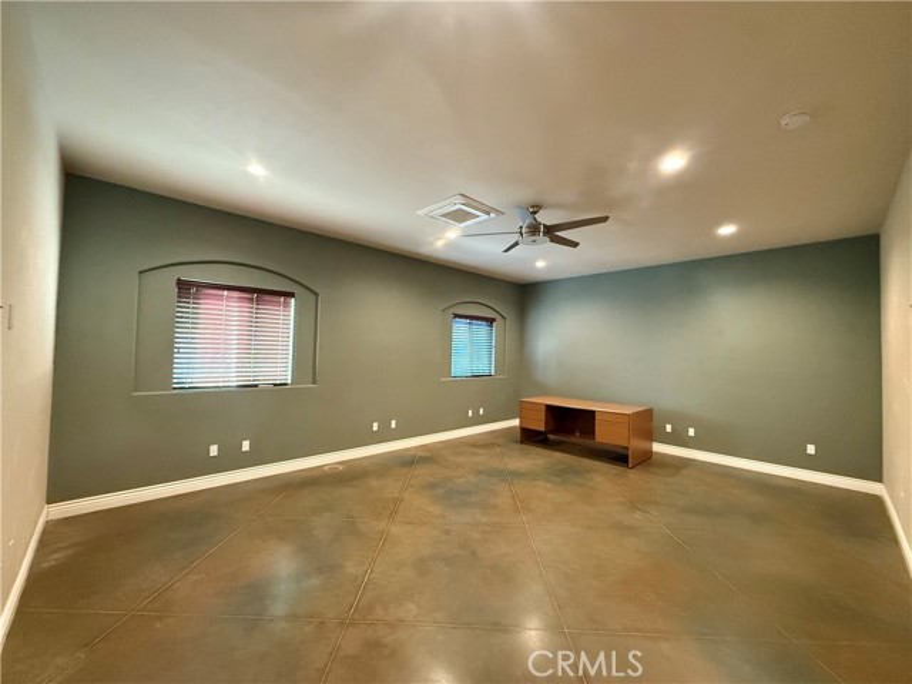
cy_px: 342
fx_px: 369
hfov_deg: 102.1
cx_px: 456
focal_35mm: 14
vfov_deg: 85.7
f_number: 2.2
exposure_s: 1/60
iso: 1000
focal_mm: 2.22
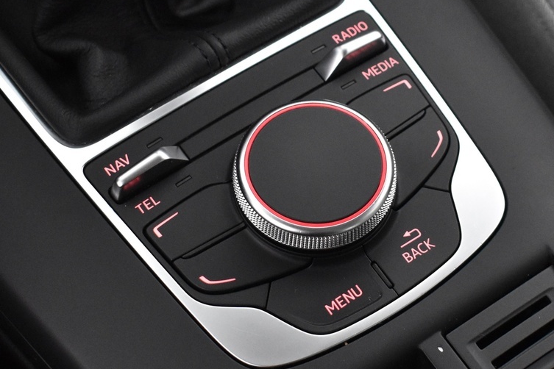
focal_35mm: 87
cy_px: 201
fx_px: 1340
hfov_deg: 23.3
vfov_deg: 15.7
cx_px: 325
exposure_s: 1/30
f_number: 4
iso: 3200
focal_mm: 27
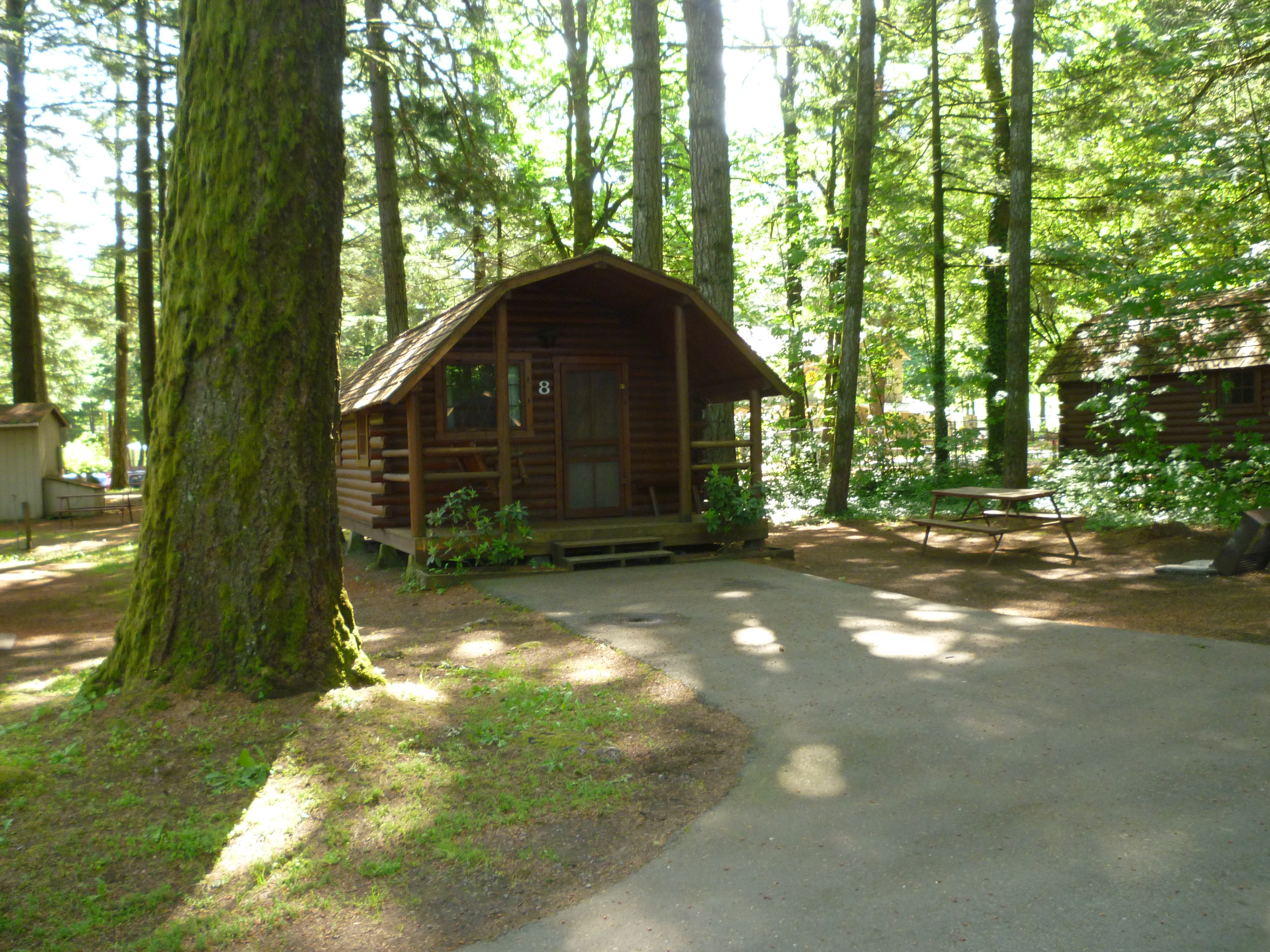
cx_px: 635
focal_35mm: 29
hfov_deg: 61.7
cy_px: 476
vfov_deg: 48.2
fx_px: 1064
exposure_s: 1/30
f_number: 3.3
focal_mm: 5.2
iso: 160
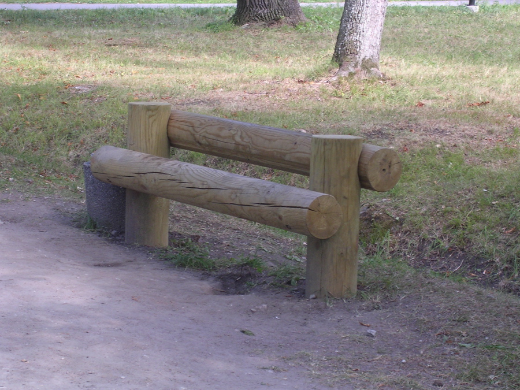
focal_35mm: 115
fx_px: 1728
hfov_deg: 17.1
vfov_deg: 12.9
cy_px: 195
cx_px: 260
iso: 112
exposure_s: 1/30
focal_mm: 17.4
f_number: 4.9
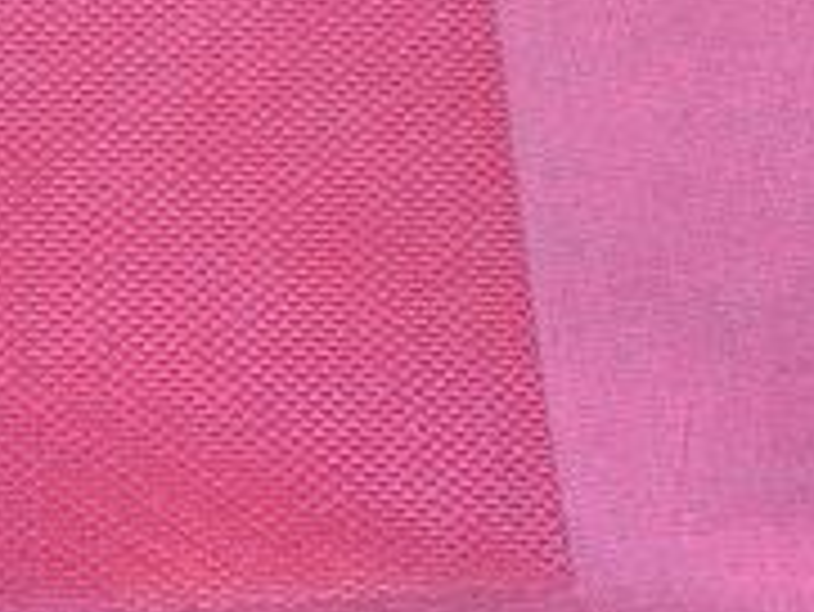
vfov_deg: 12.8
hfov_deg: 16.9
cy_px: 90
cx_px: 112
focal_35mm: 115
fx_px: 2706
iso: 100
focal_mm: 5.4
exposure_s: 1/50
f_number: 1.8
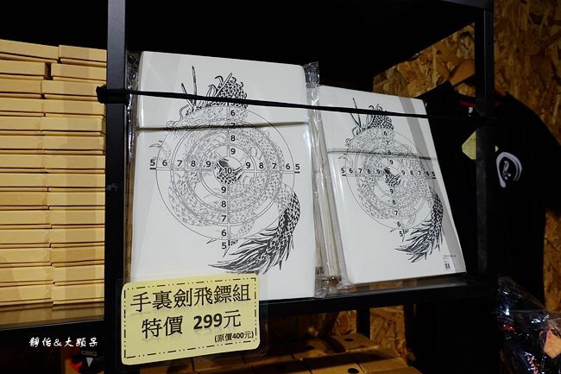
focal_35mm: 24
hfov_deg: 73.8
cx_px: 280
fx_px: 374
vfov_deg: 53.1
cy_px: 187
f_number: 2.8
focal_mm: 9
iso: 250
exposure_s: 1/30
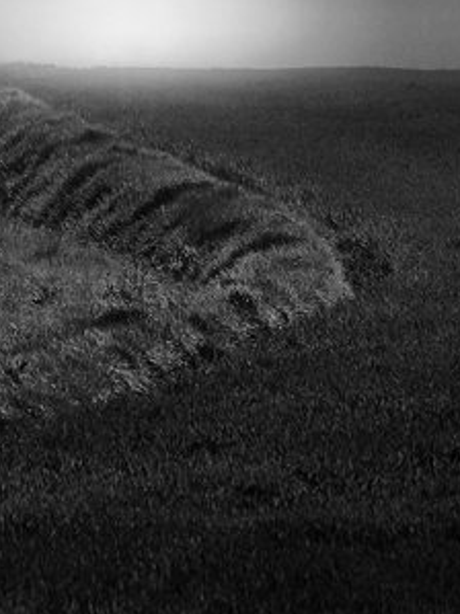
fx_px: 17110
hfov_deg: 1.5
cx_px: -131
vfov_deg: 2.1
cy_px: -63
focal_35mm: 965
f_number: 5.6
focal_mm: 200
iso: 200
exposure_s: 1/3500
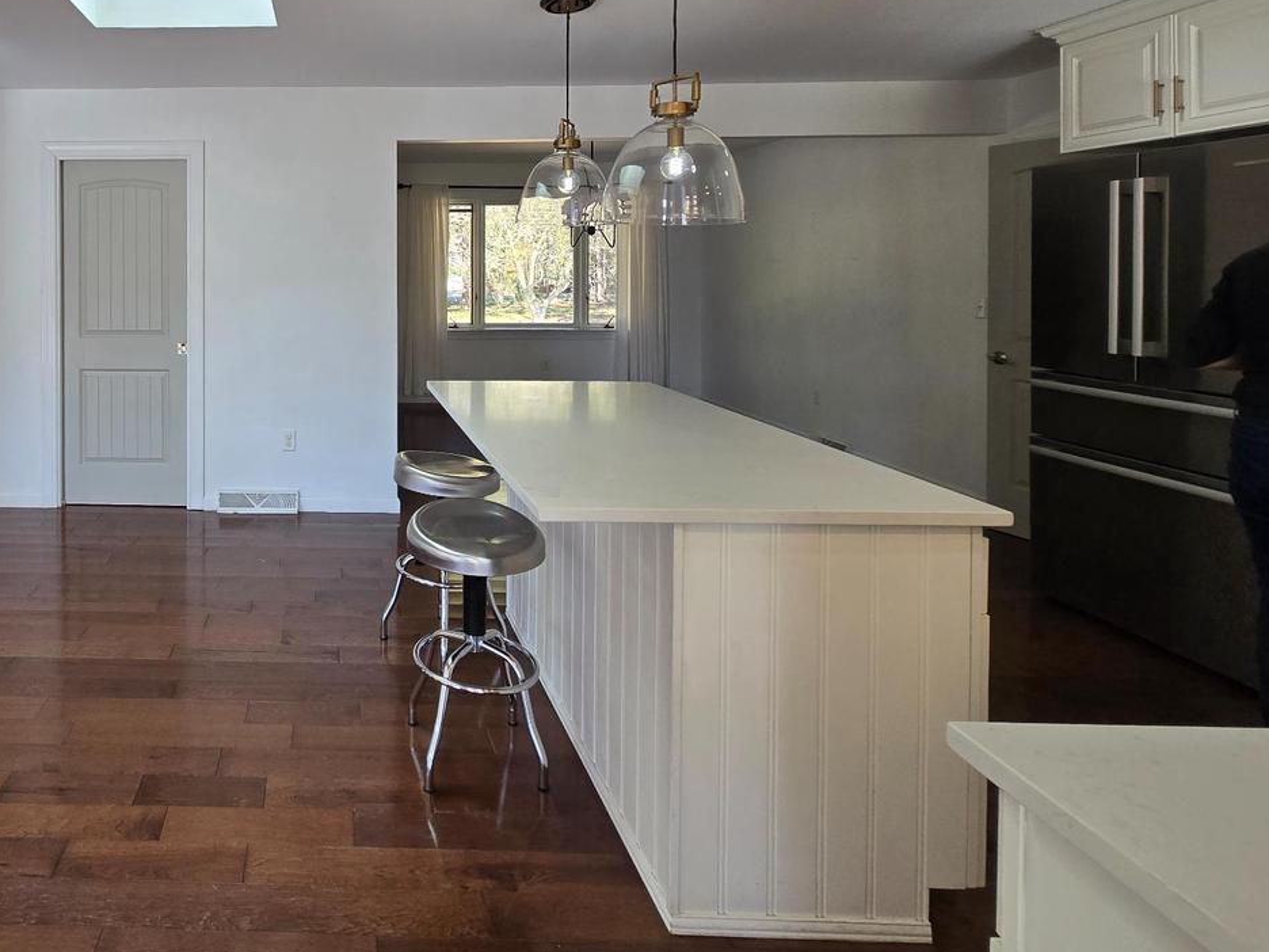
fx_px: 733
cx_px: 300
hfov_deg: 75.1
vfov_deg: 63.4
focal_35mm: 20
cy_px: 281
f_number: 2.2
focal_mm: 2.2
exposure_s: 1/120
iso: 50
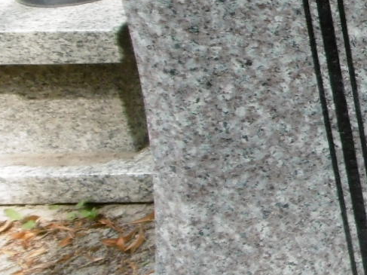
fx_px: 1071
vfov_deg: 14.4
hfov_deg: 16.4
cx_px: 657
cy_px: 3
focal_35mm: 101
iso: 100
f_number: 3.1
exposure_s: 1/320
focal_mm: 4.3
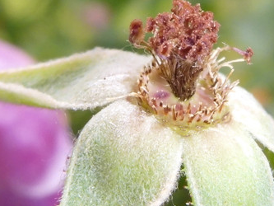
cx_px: 191
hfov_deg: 15.6
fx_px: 998
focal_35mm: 126
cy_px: 68
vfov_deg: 11.8
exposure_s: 1/60
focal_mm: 4.9
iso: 80
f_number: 10
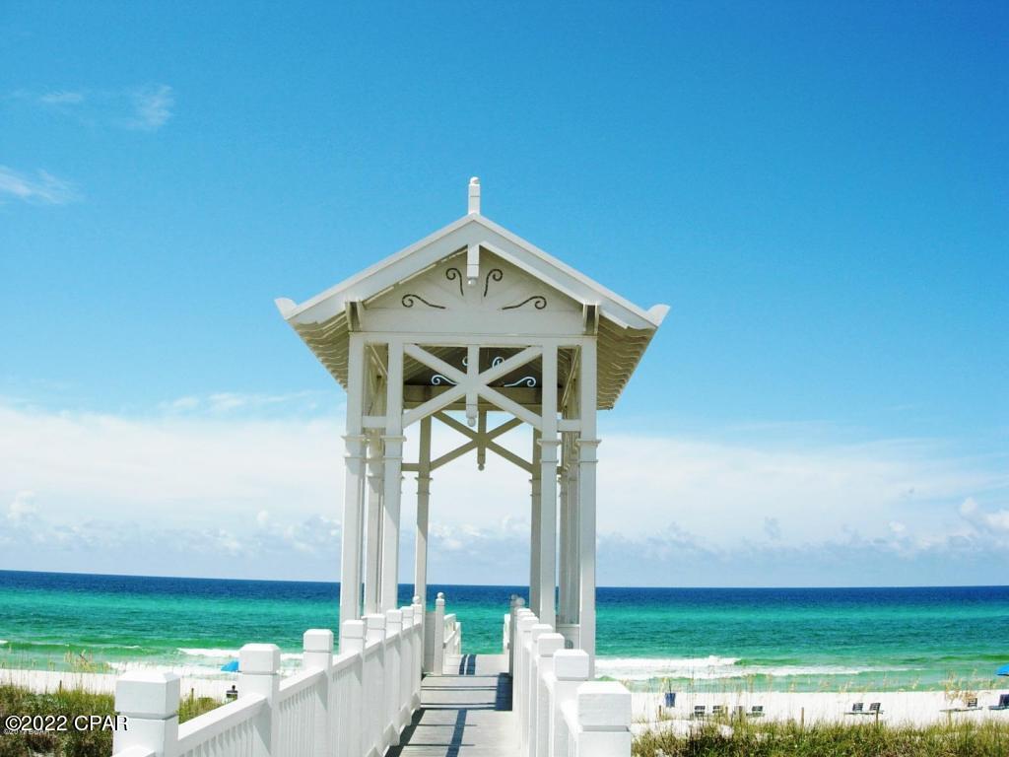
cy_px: 378
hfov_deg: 49.0
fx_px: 1108
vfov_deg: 37.7
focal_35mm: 38
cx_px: 504
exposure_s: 1/861
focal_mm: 7.8
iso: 64
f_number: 4.8
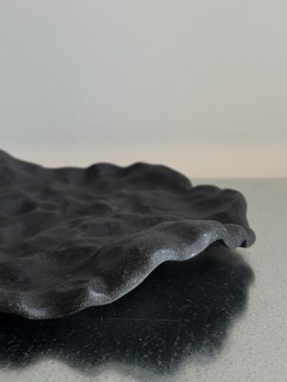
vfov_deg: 39.6
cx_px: 144
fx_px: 530
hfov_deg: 30.3
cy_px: 191
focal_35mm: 48
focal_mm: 6.76
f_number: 1.78
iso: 64
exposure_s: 1/205
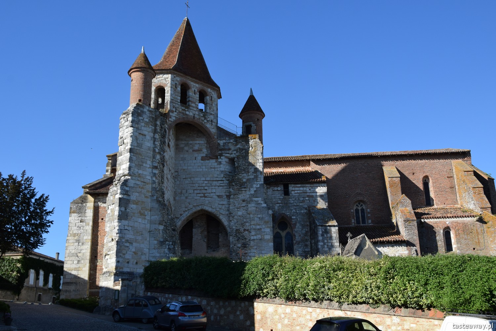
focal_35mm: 36
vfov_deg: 36.9
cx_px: 248
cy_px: 166
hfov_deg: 53.1
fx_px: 496
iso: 200
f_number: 9
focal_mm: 24
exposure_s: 1/320
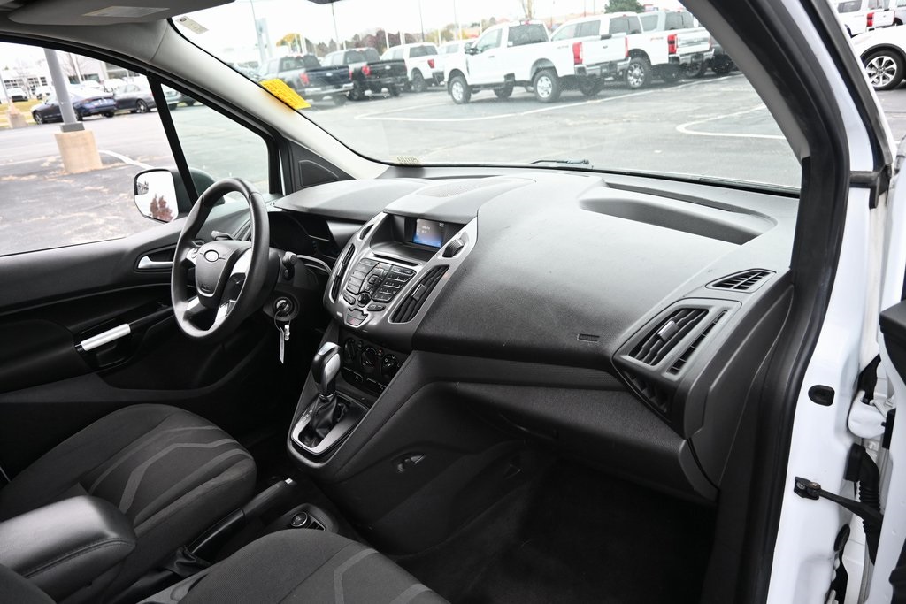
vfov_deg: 53.1
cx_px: 453
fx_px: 604
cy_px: 302
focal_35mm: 24
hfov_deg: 73.7
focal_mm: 16
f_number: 3.5
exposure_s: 1/125
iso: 450
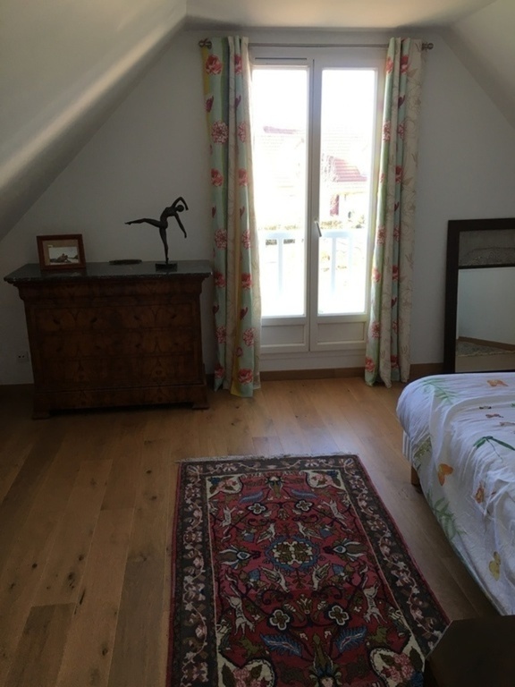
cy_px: 344
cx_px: 258
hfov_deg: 48.2
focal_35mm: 29
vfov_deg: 61.7
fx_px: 575
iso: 32
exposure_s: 1/33
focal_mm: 4.15
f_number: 2.2
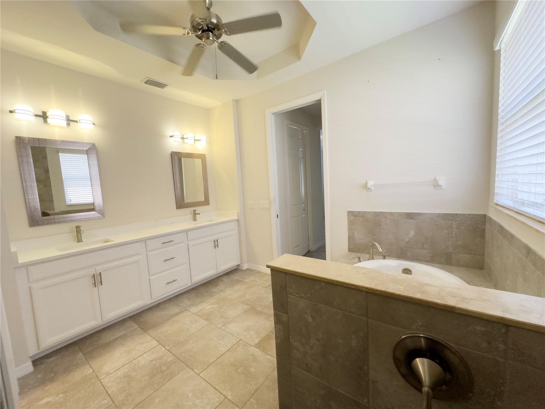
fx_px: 220
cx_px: 272
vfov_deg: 85.7
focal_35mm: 14
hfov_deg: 102.1
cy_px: 204
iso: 250
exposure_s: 1/120
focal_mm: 2.22
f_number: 2.2
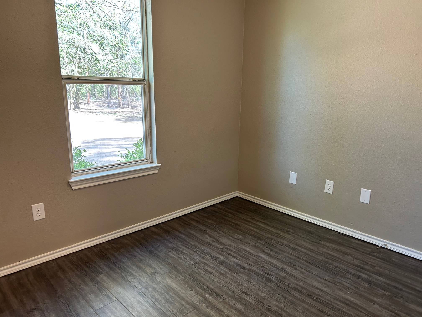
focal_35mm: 26
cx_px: 211
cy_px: 158
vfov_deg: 53.1
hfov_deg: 67.3
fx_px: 317
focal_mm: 5.7
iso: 160
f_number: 1.5
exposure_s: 1/60
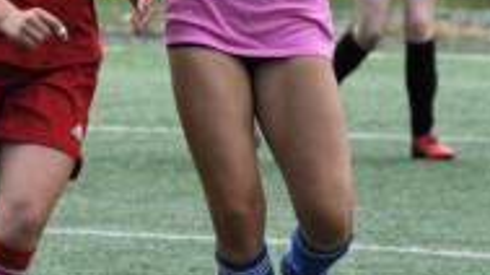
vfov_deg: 1.7
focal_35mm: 720
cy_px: 54
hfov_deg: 3.0
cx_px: 332
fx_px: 9348
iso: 640
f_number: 5
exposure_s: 1/2500
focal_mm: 160
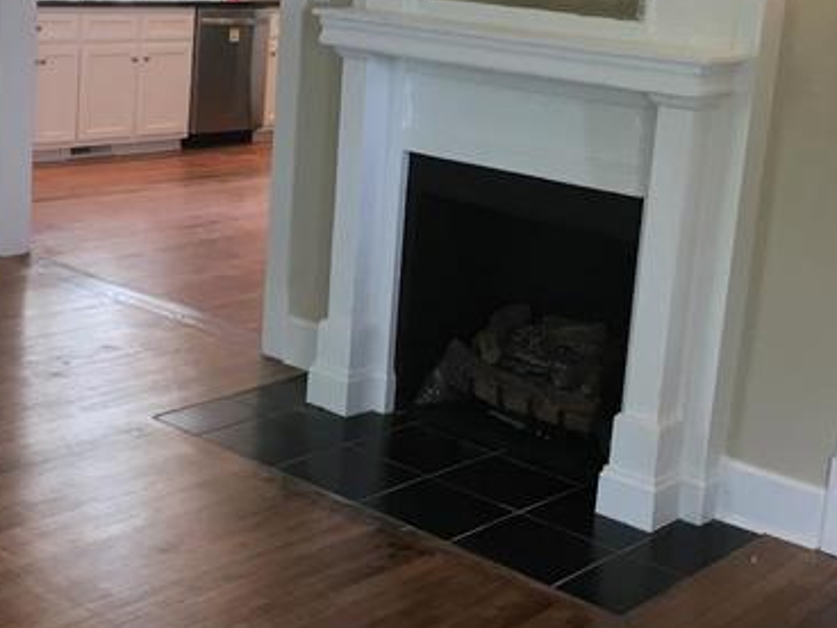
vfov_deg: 23.9
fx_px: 1475
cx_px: 300
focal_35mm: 61
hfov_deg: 31.5
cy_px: 225
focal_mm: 4.15
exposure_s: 1/30
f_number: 2.2
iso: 64
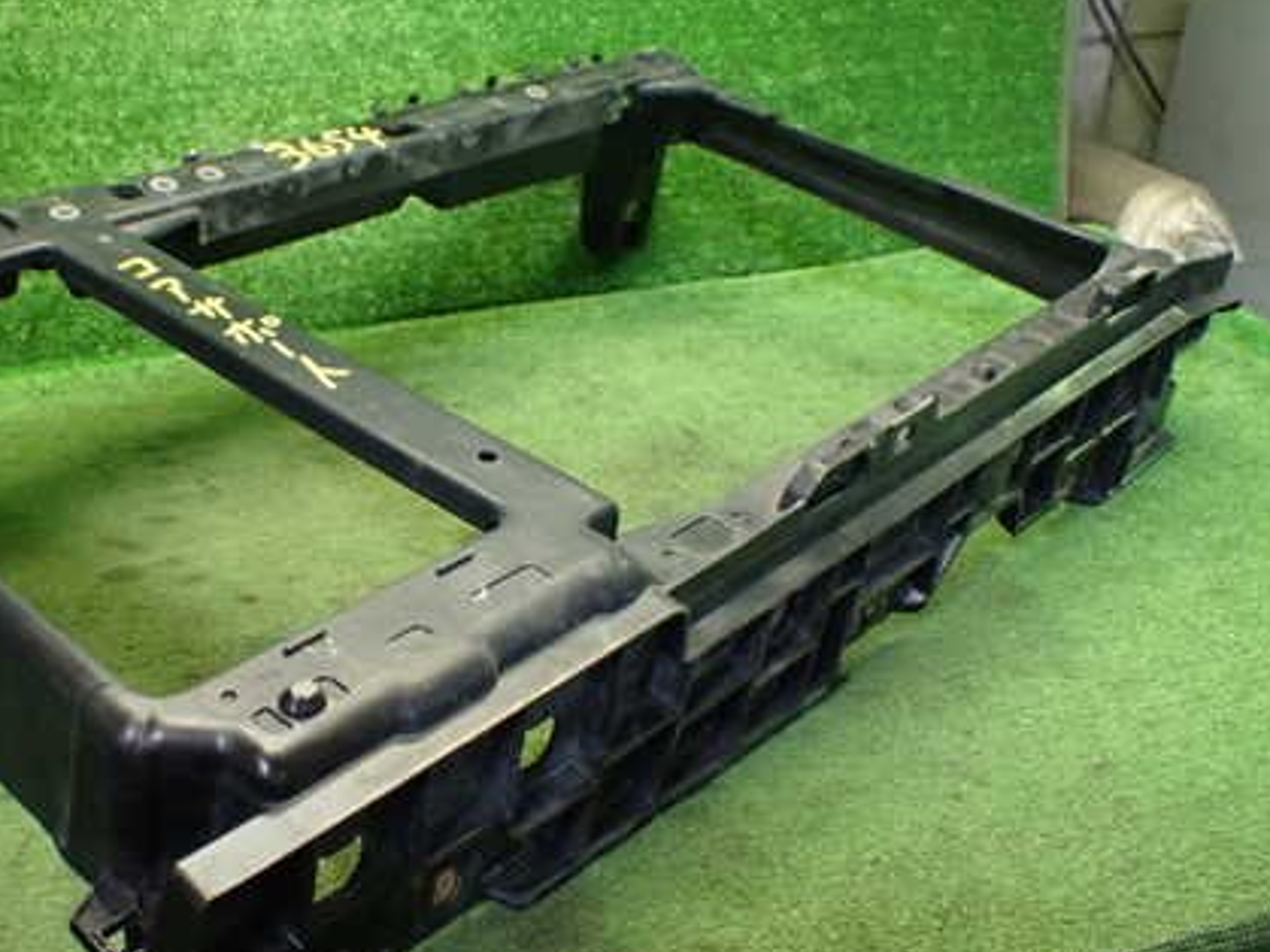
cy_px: 564
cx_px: 397
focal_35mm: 43
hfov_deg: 43.1
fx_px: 1577
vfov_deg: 33.5
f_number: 2.3
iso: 800
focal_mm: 5.4
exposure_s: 1/100
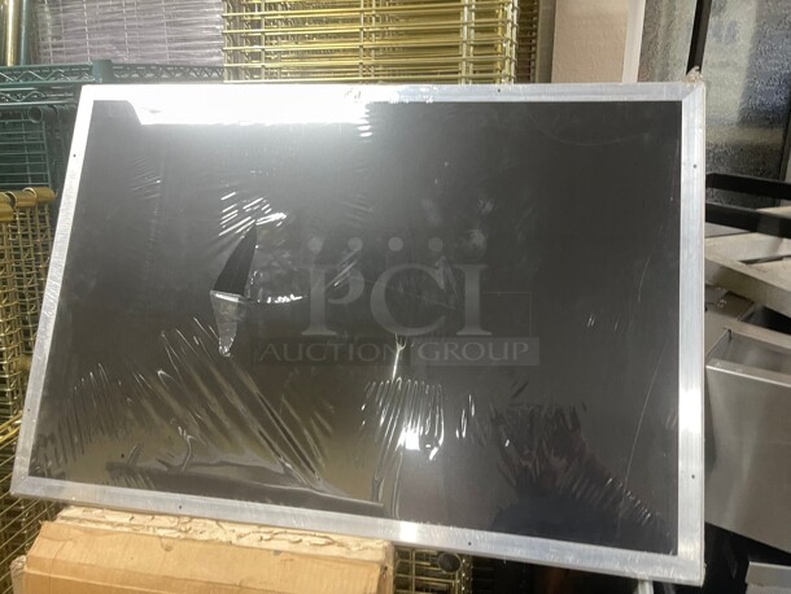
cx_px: 396
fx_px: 594
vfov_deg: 53.1
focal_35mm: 26
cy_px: 297
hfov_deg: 67.3
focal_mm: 5.1
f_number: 1.6
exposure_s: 1/60
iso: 400
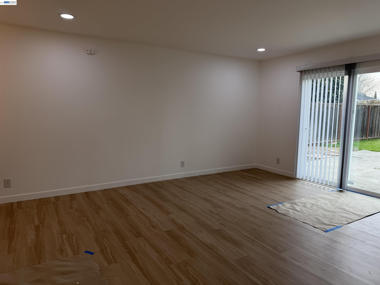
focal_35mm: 24
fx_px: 263
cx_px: 190
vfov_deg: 56.8
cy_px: 142
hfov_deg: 71.6
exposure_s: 1/170
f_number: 1.78
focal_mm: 6.76
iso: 64
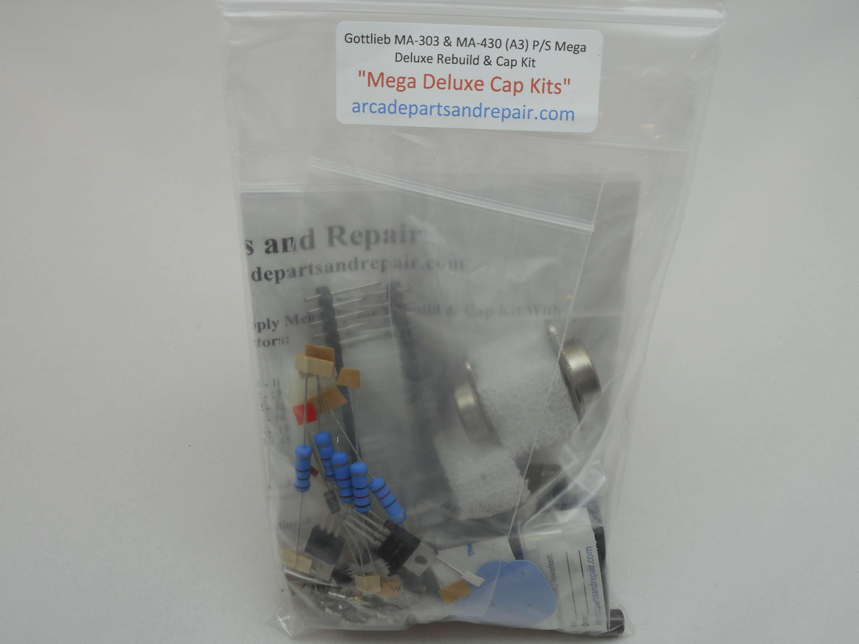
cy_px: 322
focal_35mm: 39
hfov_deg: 47.9
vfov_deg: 36.8
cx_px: 430
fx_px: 968
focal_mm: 6.9
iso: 80
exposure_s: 1/40
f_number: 4.5
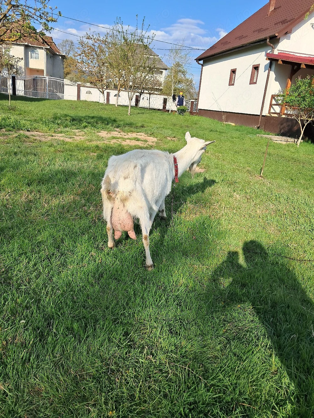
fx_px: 327
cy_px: 209
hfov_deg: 51.4
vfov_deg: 65.3
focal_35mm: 27
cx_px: 157
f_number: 1.8
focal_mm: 4
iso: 50
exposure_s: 1/667
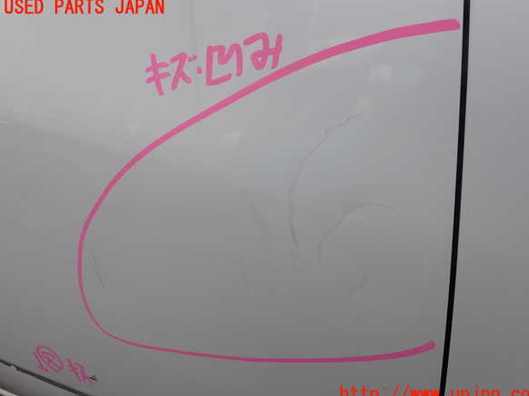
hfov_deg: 58.4
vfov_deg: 45.4
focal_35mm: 31
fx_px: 473
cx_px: 272
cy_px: 201
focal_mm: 5.4
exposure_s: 1/640
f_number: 3.2
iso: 100
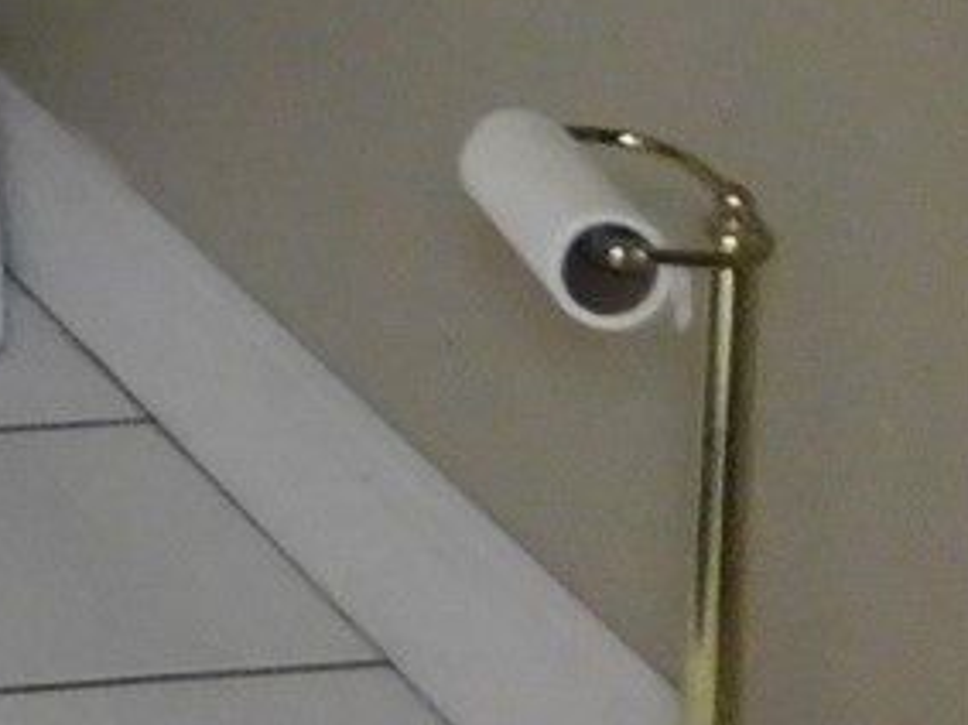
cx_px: -1204
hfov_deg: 12.5
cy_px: -1214
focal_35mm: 130
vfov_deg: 9.6
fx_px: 3634
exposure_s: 1/13
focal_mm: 4
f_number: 3
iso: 400
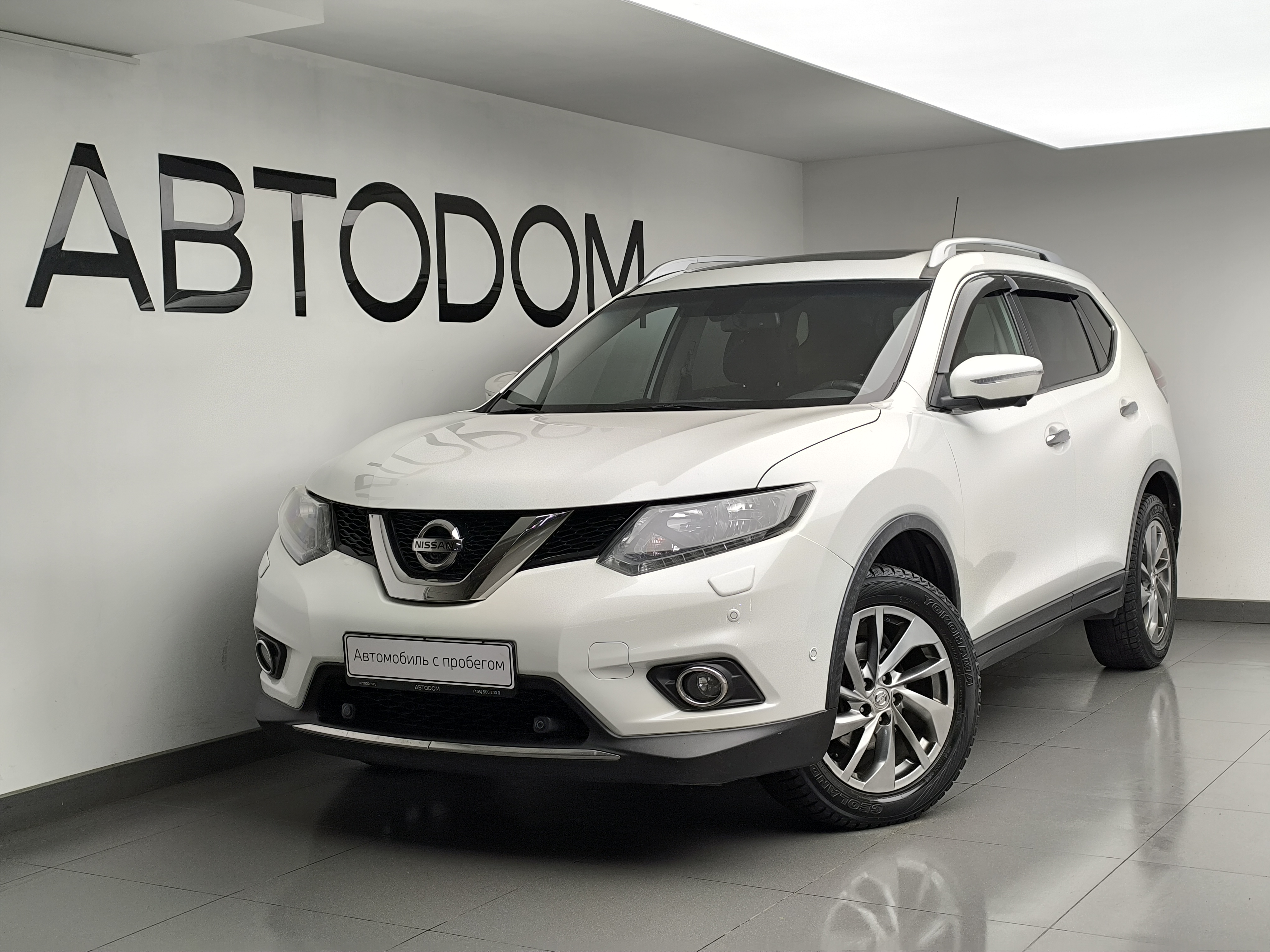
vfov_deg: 31.5
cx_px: 635
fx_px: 1688
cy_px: 476
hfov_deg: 41.2
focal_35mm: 46
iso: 50
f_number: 1.65
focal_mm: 6.14
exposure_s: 1/100
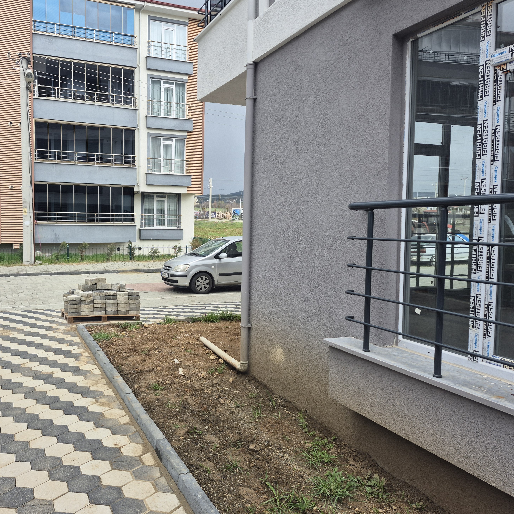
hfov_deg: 56.2
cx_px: 174
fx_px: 470
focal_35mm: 28
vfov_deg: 57.3
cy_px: 256
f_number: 1.8
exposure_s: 1/358
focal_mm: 5.4
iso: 25
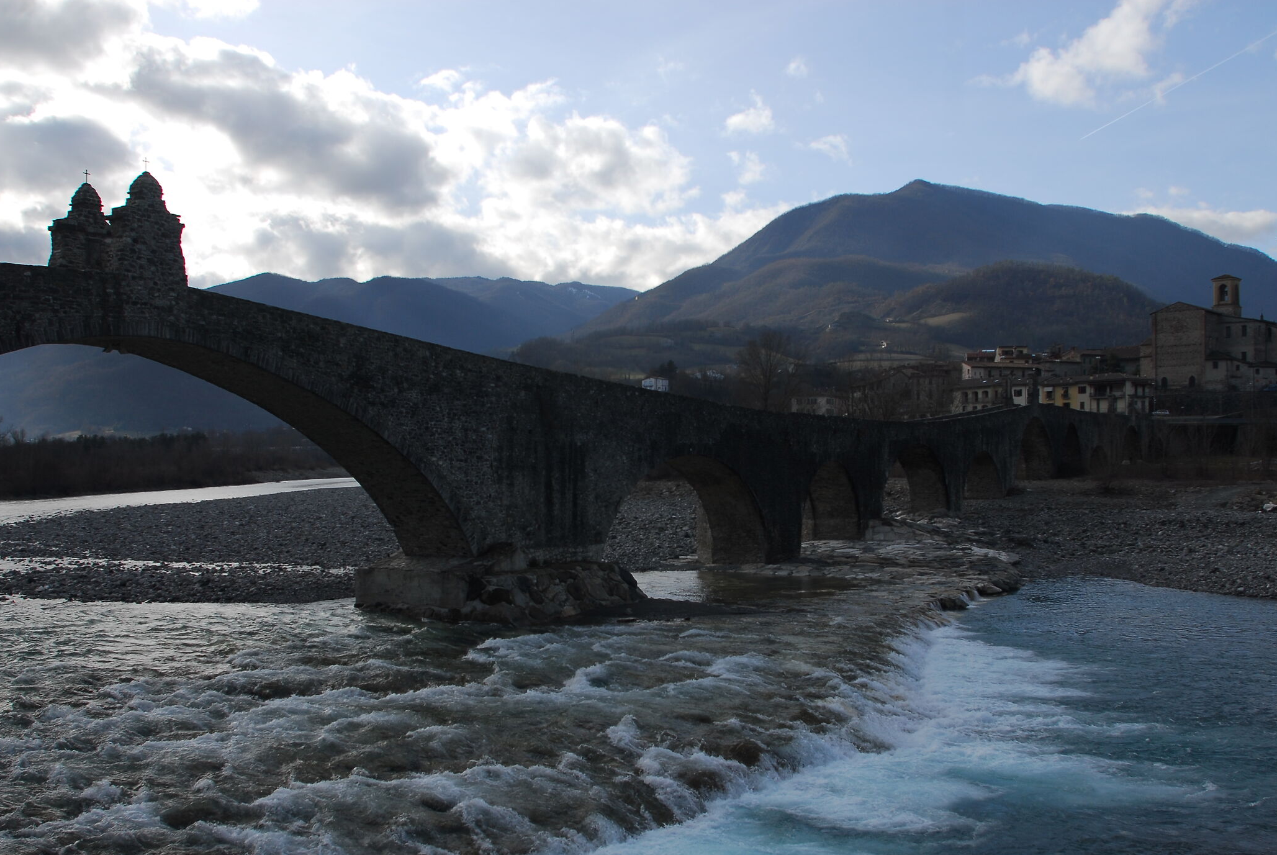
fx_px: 1243
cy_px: 491
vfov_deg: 37.9
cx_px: 659
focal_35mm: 35
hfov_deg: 54.4
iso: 100
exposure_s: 1/200
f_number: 7.1
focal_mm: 20
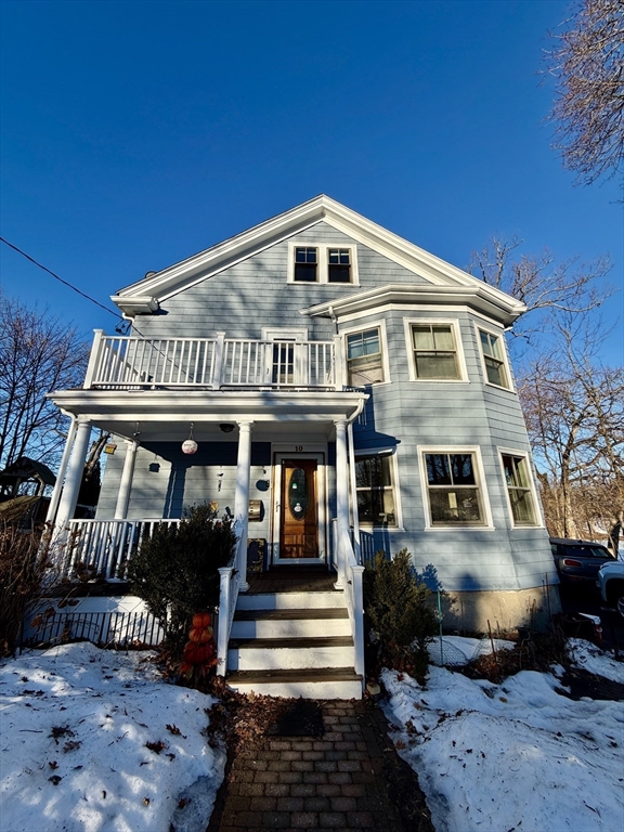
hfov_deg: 85.7
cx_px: 312
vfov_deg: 102.1
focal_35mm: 14
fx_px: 336
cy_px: 416
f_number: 2.2
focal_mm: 2.22
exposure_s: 1/770
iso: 32
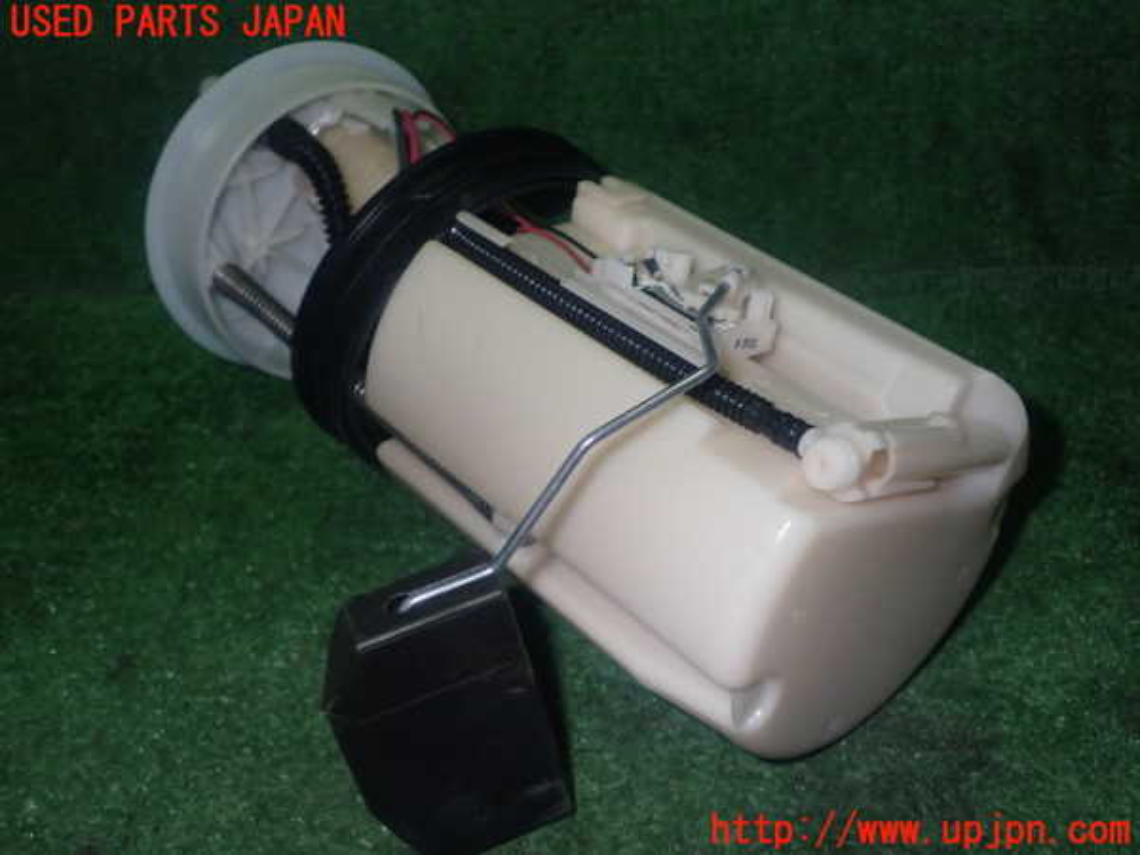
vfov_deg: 37.7
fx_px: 1251
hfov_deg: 49.0
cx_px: 570
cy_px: 428
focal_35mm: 38
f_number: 8
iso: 400
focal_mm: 6.83
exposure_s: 1/40
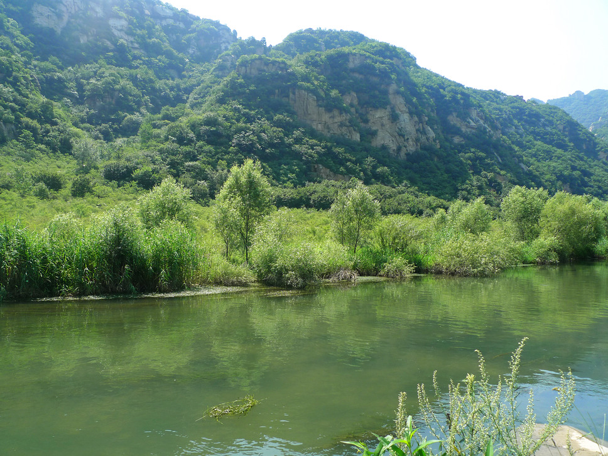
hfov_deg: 71.6
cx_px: 304
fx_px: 422
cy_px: 228
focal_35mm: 24
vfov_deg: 56.8
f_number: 3.2
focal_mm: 5.1
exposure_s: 1/400
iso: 80
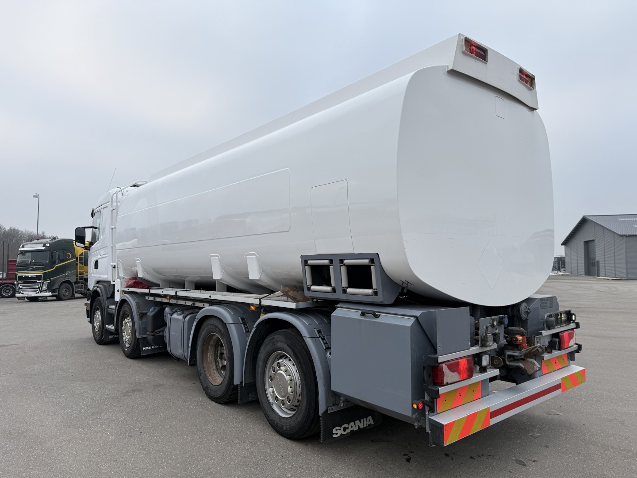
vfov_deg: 56.8
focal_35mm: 24
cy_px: 239
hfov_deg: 71.6
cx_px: 318
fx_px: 442
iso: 80
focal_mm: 6.76
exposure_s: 1/1139
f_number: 1.78
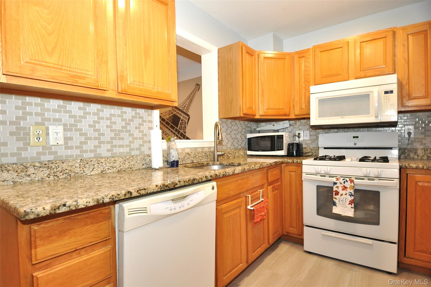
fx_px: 180
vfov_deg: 77.3
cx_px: 216
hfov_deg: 100.4
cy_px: 144
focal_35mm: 15
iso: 800
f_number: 4
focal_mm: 10
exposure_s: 1/60
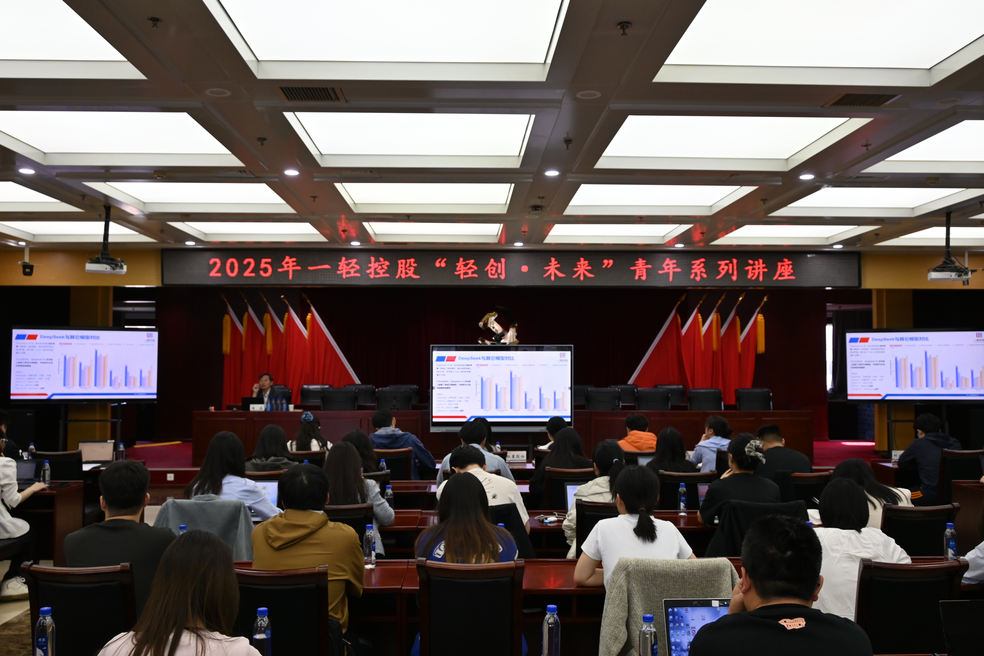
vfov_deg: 40.0
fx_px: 902
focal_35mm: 33
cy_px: 328
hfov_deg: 57.2
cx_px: 492
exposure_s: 1/125
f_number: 4
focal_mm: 22
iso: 400
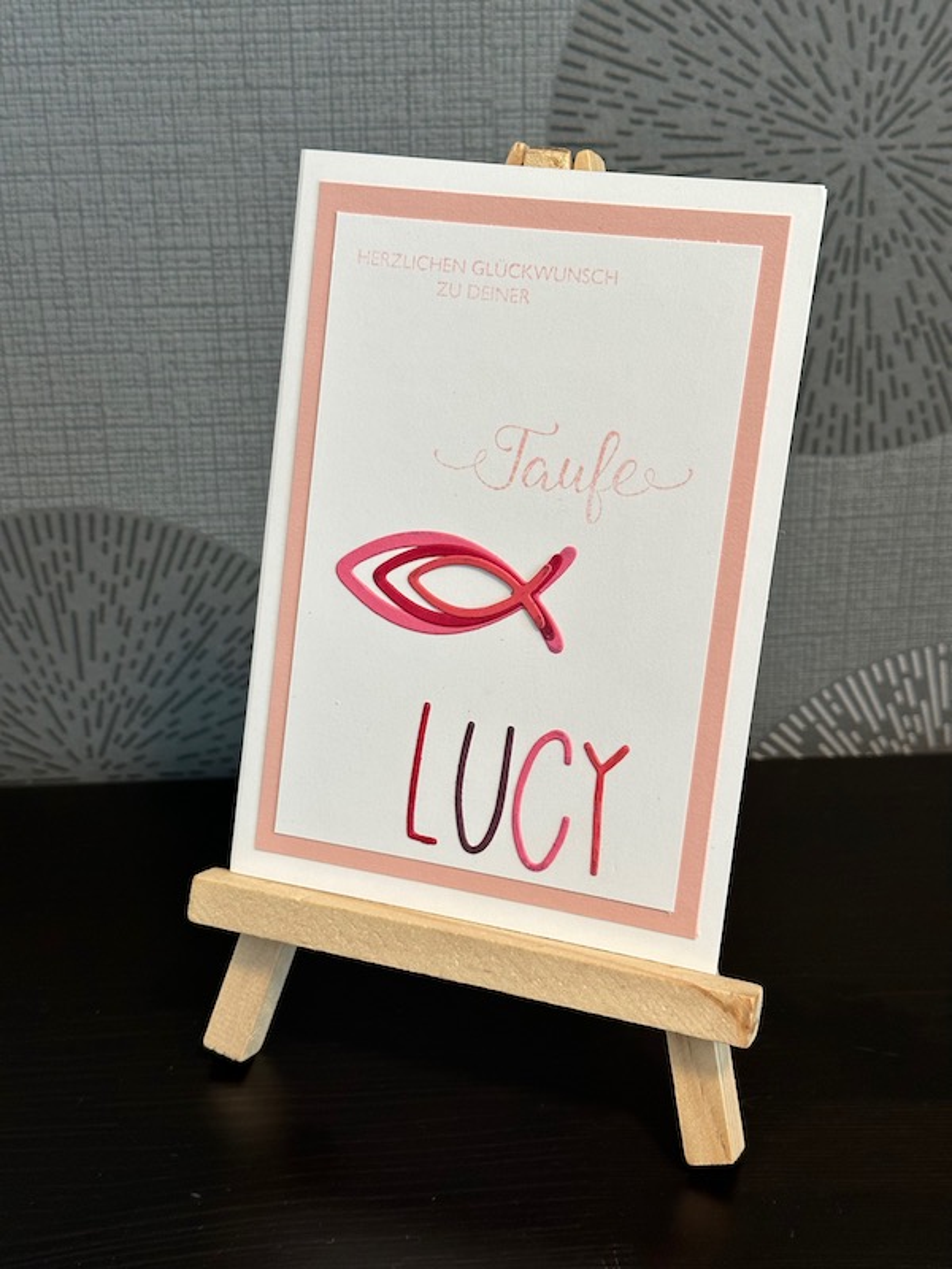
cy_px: 634
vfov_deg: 39.7
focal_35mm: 48
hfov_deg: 30.3
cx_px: 476
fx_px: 1760
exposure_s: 1/60
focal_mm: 6.86
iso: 125
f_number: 1.78
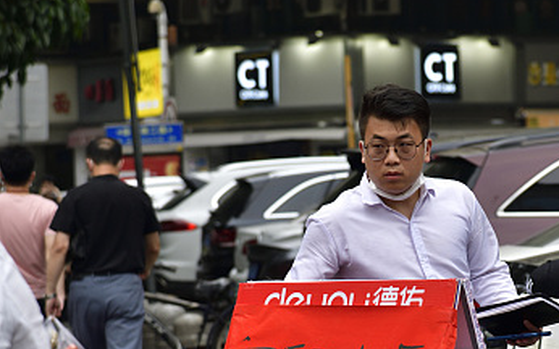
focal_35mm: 283
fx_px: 4310
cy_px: 408
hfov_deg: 7.4
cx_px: 530
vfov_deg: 4.6
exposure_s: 1/100
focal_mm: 120
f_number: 5.6
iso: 200
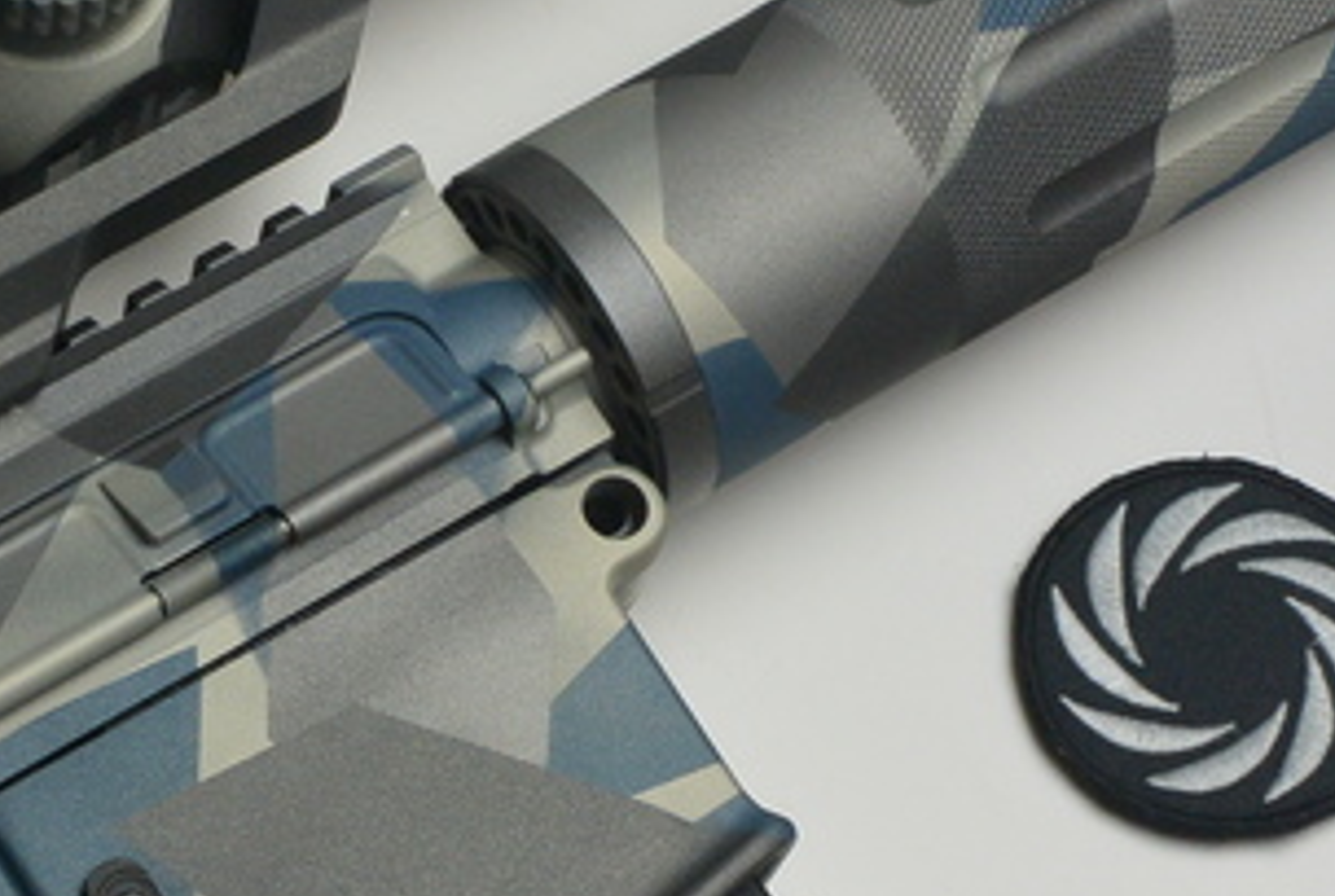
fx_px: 4793
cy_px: 729
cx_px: 132
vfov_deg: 10.6
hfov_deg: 15.7
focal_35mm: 129
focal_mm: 18.5
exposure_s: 1/60
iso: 400
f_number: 9
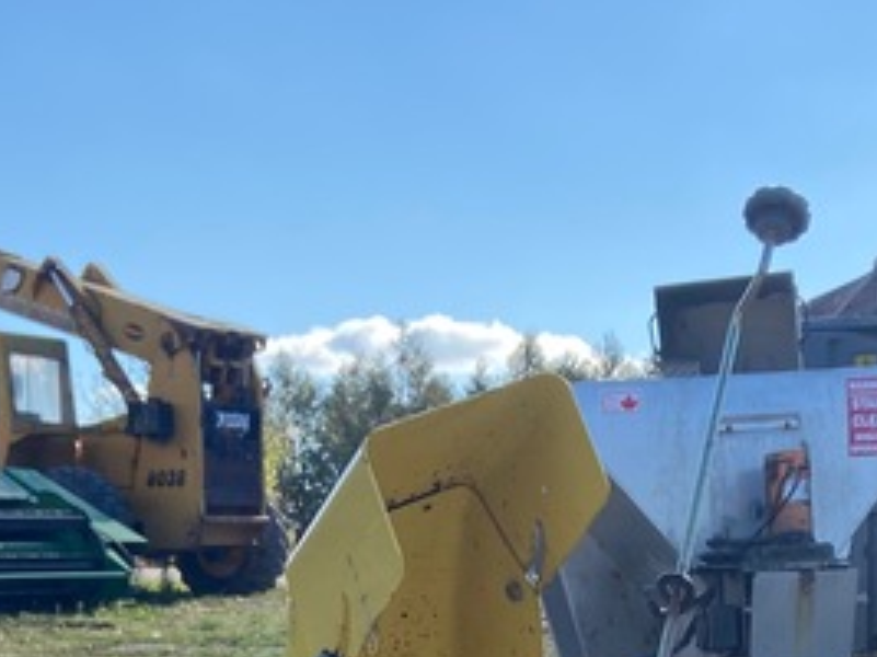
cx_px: 516
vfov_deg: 17.3
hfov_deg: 25.0
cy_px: 946
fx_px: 1975
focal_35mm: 78
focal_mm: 4.25
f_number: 1.8
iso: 32
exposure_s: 1/858
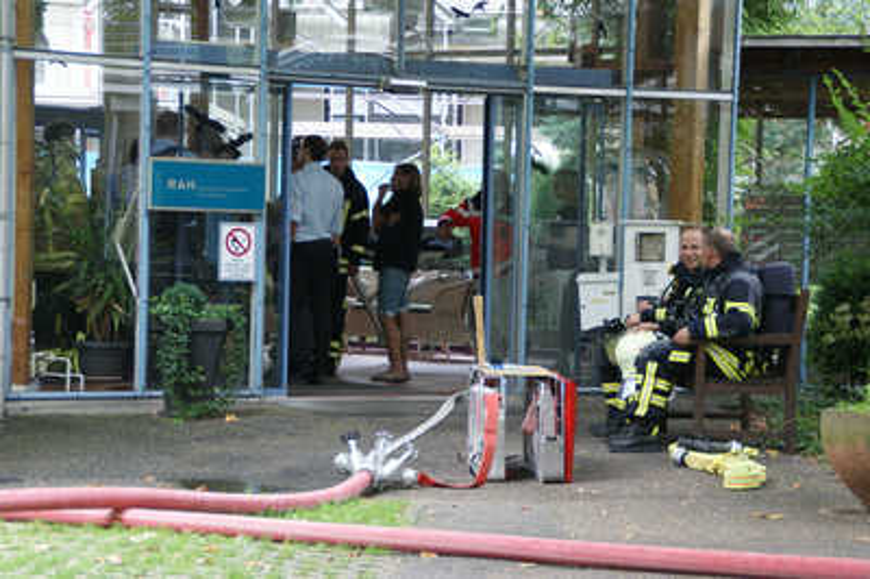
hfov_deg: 18.2
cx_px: 435
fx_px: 2716
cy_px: 290
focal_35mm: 112
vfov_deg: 12.2
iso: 400
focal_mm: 75
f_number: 5.6
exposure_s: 1/40
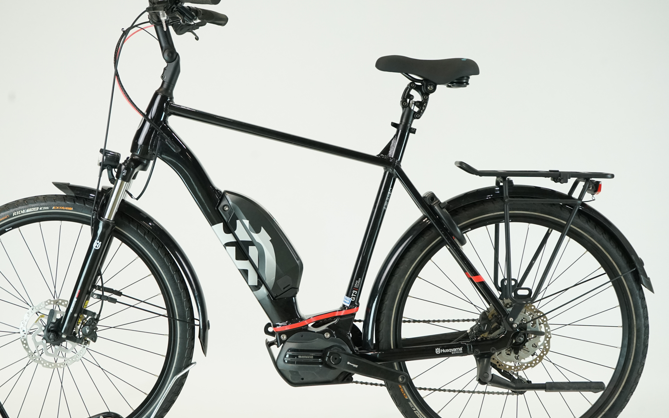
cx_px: 290
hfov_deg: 31.9
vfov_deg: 20.3
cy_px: 221
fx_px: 1167
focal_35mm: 64
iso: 2500
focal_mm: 53
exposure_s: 1/200
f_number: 7.1
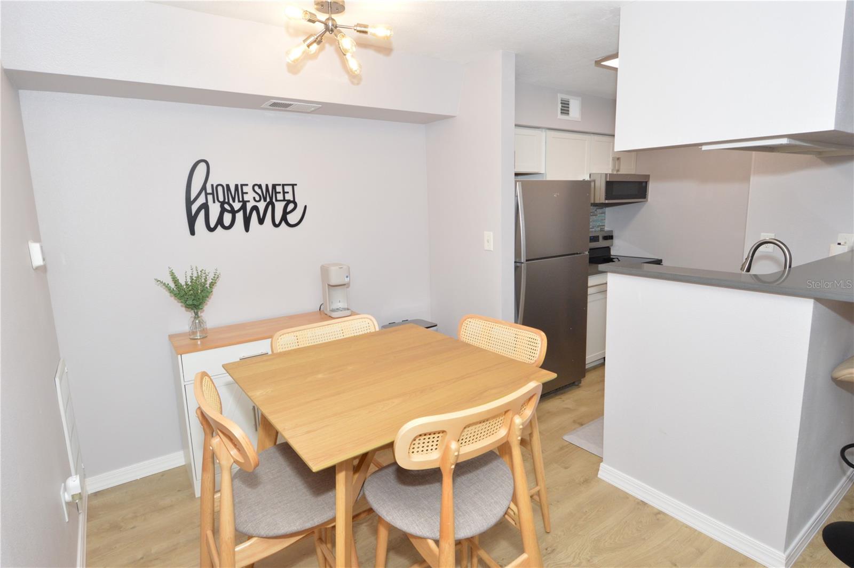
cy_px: 284
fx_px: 427
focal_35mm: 18
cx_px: 427
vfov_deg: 67.3
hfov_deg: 90.1
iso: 800
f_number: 8
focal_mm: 12
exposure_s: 1/60
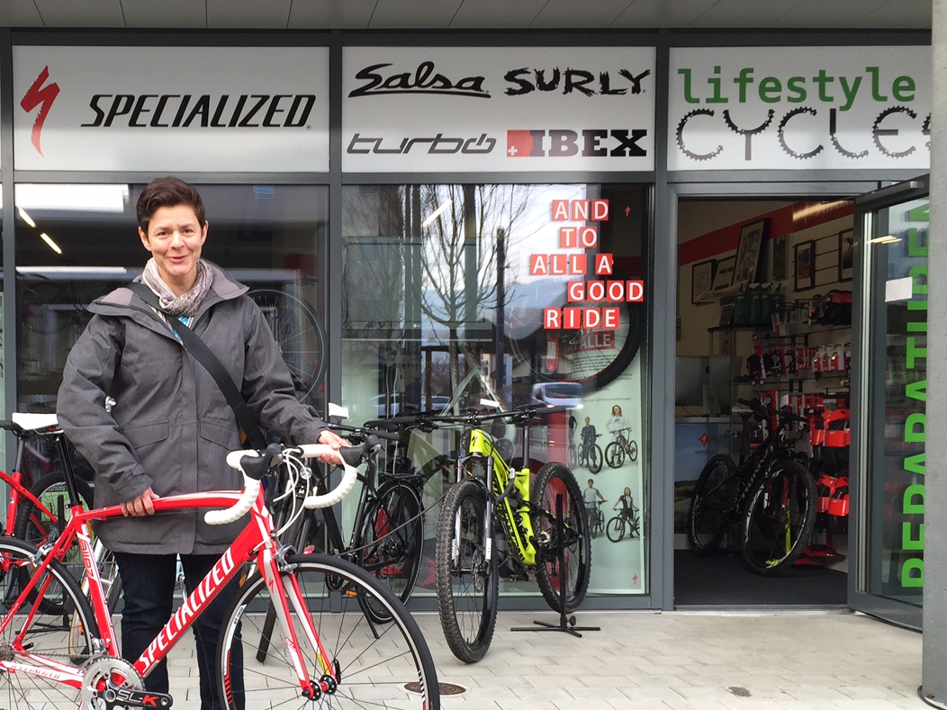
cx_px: 244
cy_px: 460
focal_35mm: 45
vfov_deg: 32.0
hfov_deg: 40.9
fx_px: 1231
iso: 32
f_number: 2.2
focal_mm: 4.15
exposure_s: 1/120
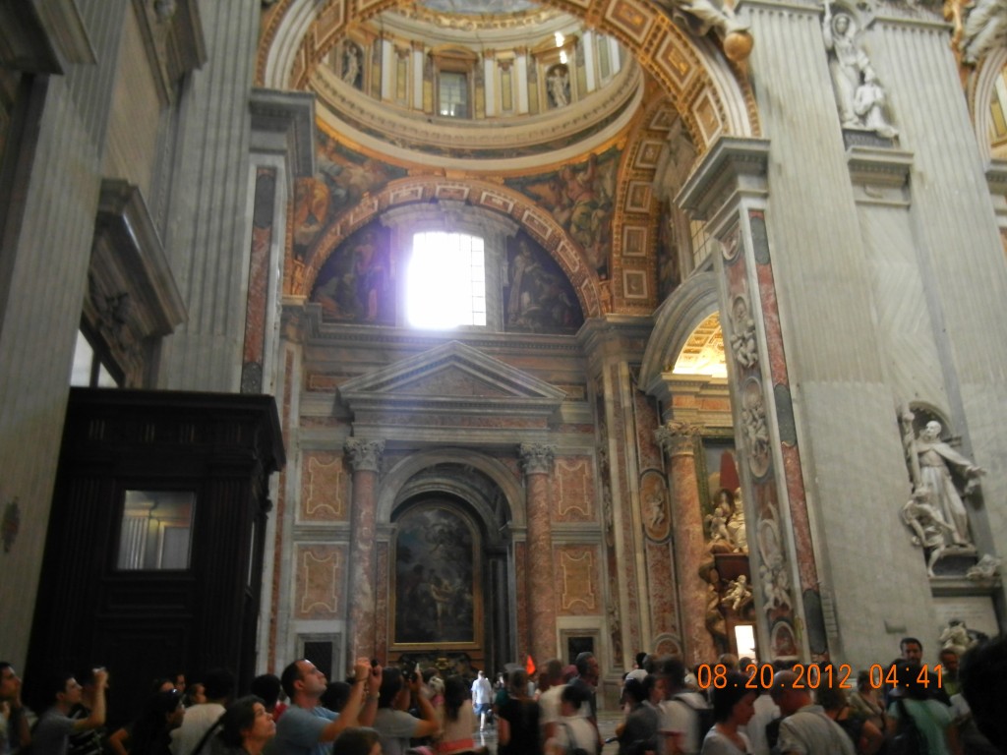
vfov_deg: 46.8
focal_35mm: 30
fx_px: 873
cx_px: 504
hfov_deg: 60.0
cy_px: 378
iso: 200
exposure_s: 1/2.9
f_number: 3.5
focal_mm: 5.4
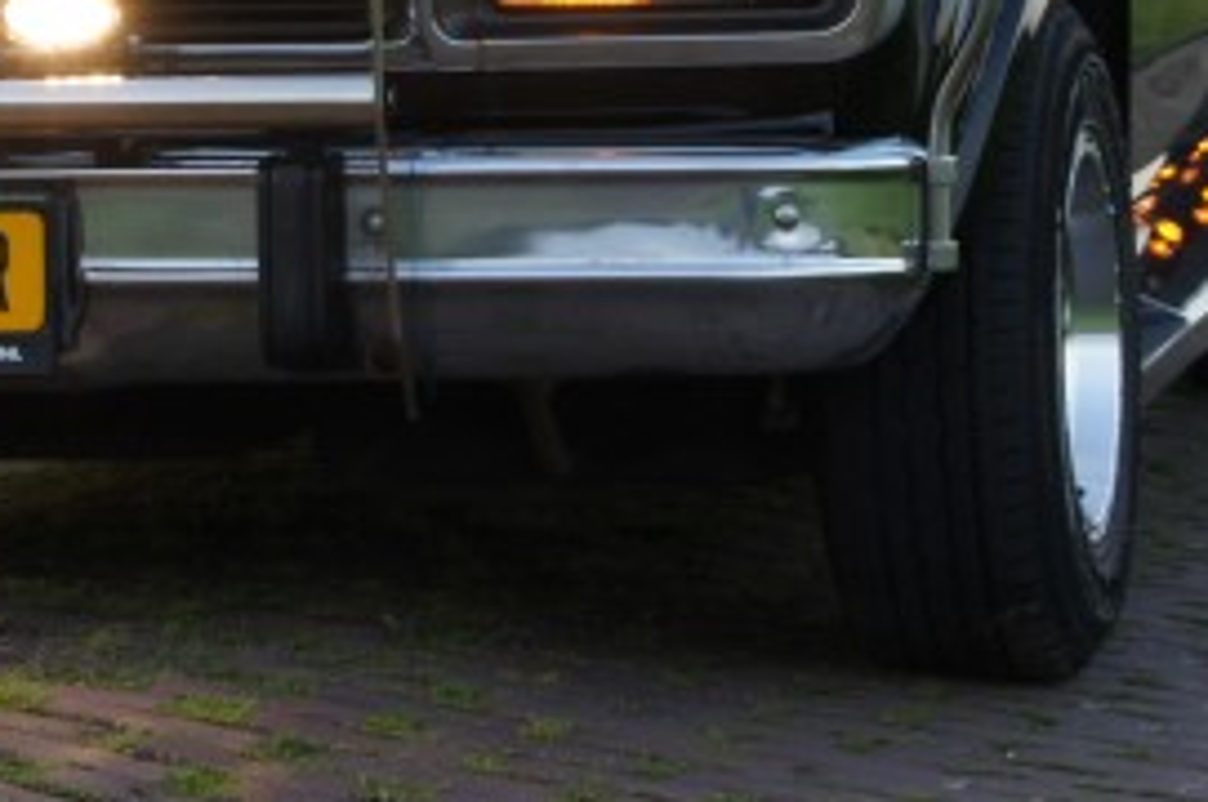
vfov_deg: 7.0
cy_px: -325
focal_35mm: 194
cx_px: 383
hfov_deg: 10.6
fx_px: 6497
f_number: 5.6
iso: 200
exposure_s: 1/80
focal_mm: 35
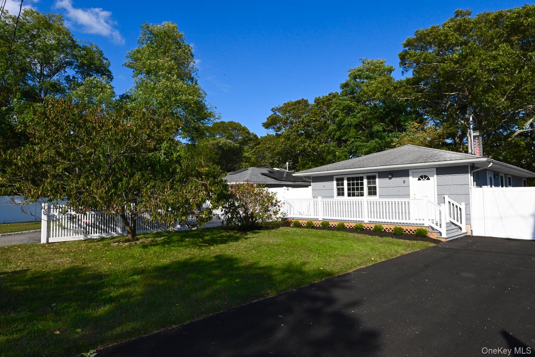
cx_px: 268
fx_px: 327
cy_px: 178
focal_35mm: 22
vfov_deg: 57.2
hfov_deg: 78.6
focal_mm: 22
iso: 1600
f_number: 22
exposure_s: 1/640
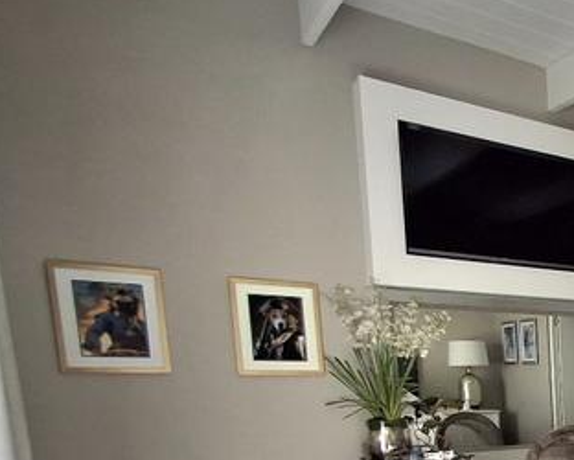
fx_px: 680
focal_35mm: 40
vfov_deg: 33.5
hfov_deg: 34.3
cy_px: 481
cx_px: 725
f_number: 2.2
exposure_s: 1/476
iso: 40
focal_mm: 1.64
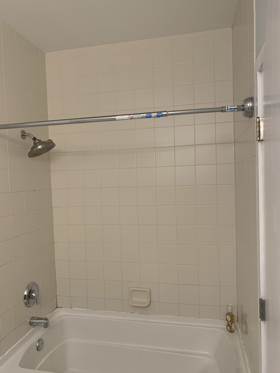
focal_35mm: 26
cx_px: 140
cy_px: 186
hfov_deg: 53.1
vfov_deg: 67.3
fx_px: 280
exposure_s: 1/60
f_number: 1.8
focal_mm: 4.25
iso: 125
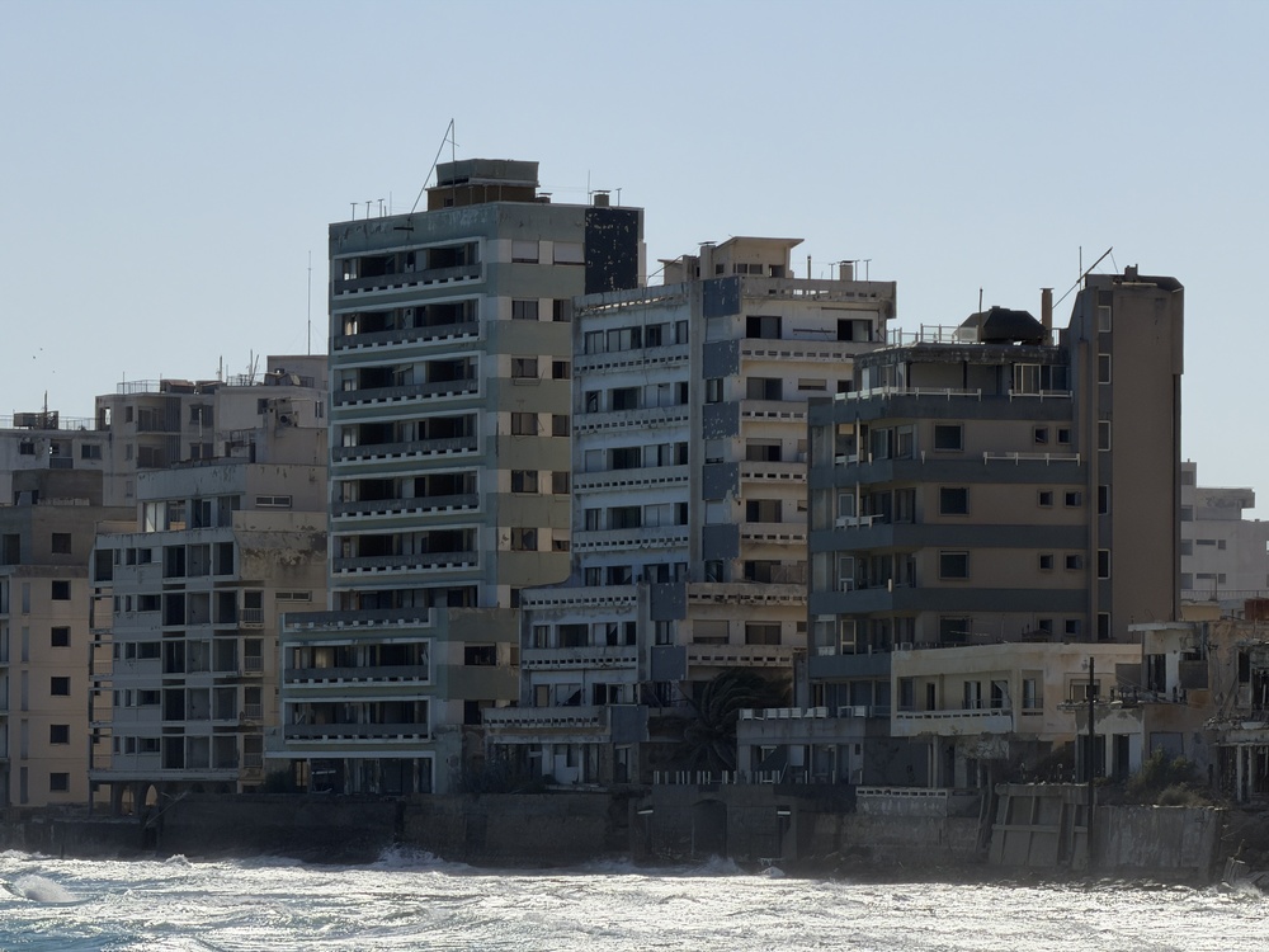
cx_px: 634
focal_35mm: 200
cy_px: 476
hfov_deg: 9.9
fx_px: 7332
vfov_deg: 7.4
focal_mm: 16.89
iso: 20
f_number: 2.8
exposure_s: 1/1905
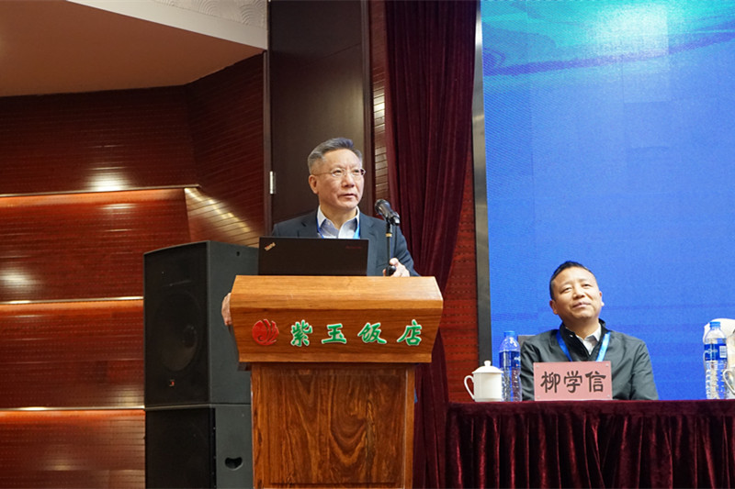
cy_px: 244
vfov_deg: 25.5
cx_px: 368
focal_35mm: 53
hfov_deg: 37.5
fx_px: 1082
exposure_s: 1/160
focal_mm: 53
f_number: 5
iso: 4000
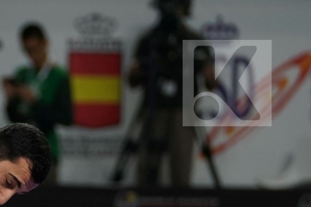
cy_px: 251
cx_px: -96
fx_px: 5142
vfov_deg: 2.3
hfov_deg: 3.5
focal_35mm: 595
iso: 1000
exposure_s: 1/1000
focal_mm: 144
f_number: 2.8
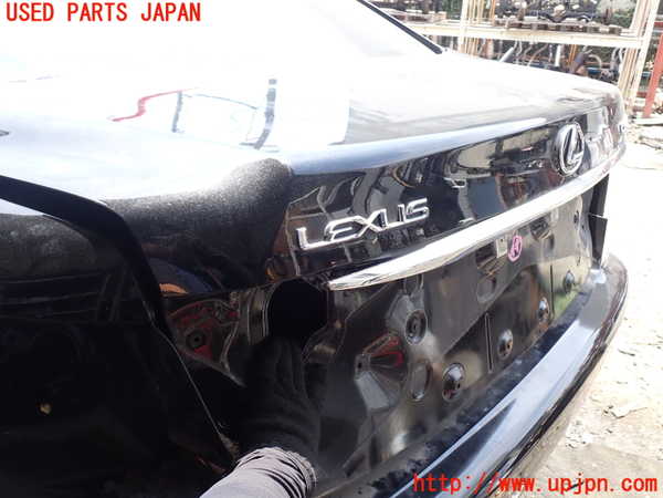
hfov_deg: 60.0
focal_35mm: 30
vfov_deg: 46.8
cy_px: 249
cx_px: 332
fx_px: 575
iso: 100
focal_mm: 5.4
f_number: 3.2
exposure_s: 1/125
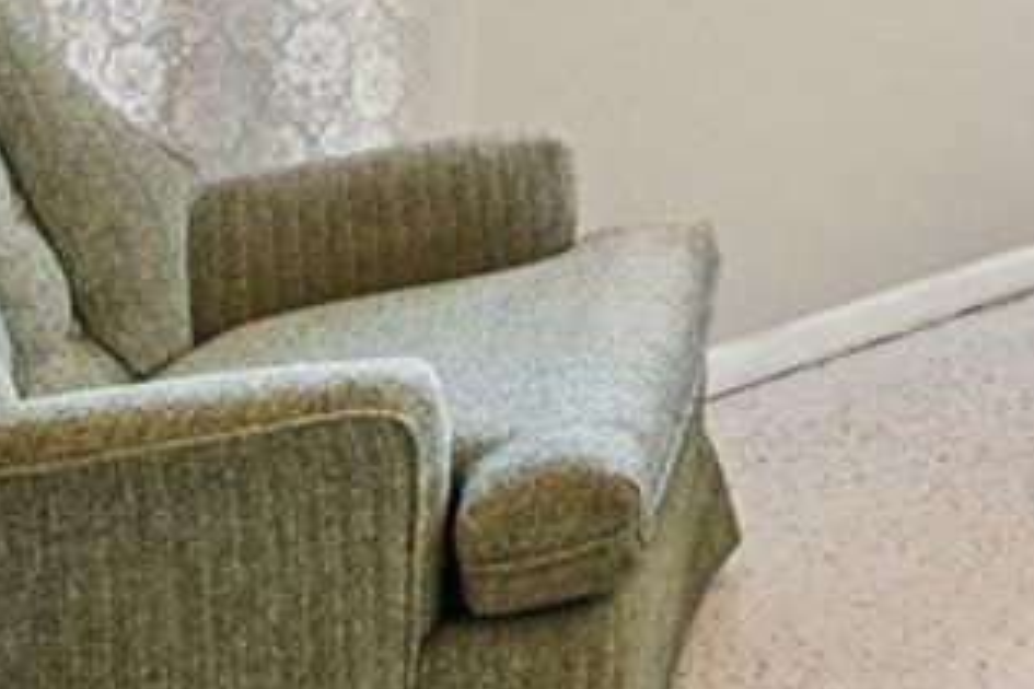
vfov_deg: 16.2
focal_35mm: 71
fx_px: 2039
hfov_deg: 21.6
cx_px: 1717
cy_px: -550
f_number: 8
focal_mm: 14
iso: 400
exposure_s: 1/40
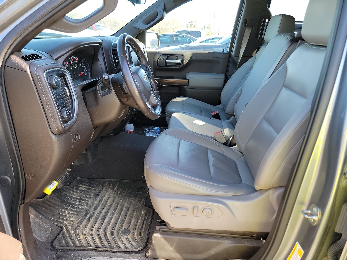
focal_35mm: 24
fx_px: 241
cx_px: 174
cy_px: 130
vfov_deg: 56.8
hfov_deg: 71.6
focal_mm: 6.7
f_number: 1.8
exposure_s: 1/59
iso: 69
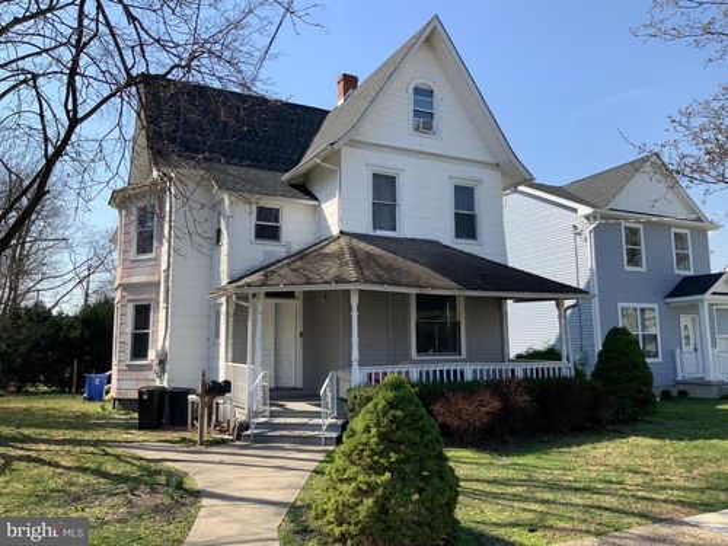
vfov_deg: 48.2
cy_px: 273
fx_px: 610
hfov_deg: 61.7
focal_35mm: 29
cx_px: 364
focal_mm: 3
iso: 16
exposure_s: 1/719
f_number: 1.8
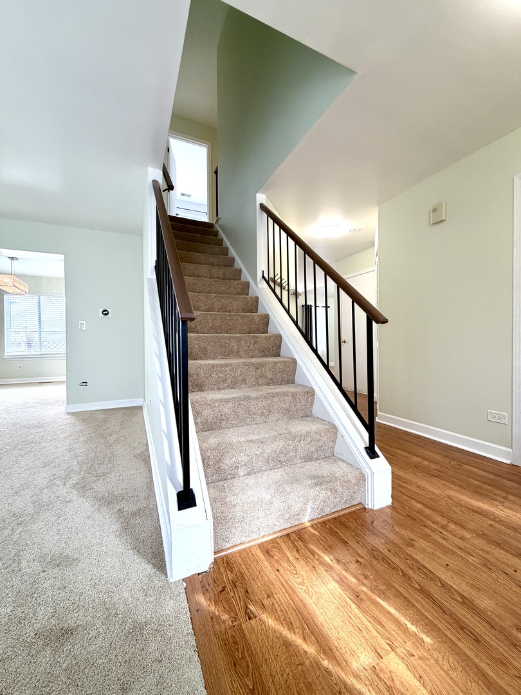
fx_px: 281
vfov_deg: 102.1
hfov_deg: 85.7
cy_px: 348
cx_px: 260
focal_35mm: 14
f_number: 2.2
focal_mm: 2.22
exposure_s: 1/120
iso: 200
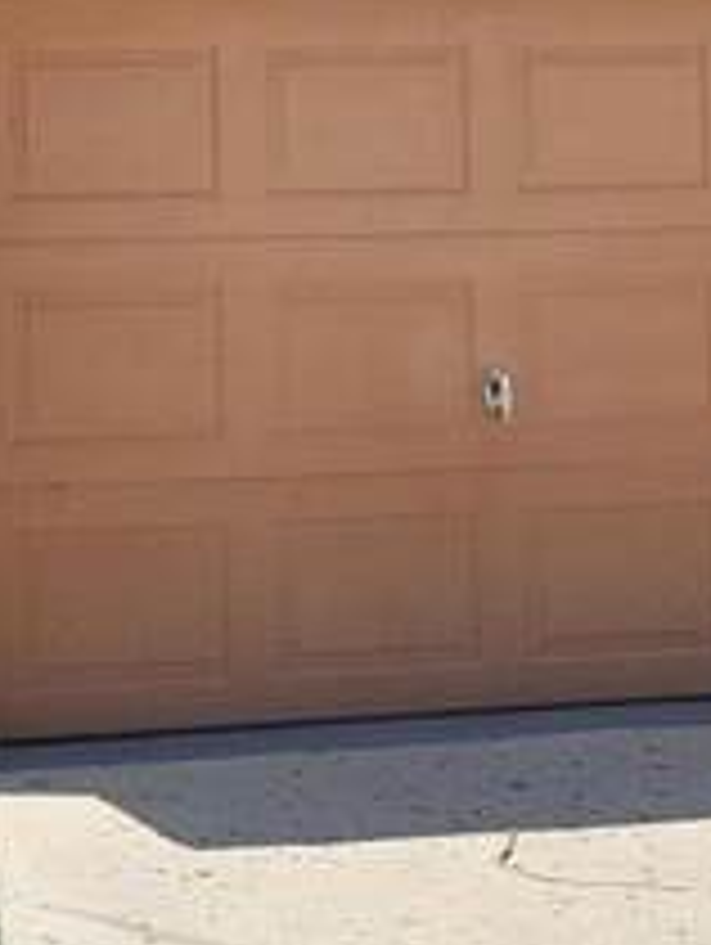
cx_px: -346
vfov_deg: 18.3
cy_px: 45
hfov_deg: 13.3
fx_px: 2870
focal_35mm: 105
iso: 10
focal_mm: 6.3
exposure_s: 1/577
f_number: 1.7
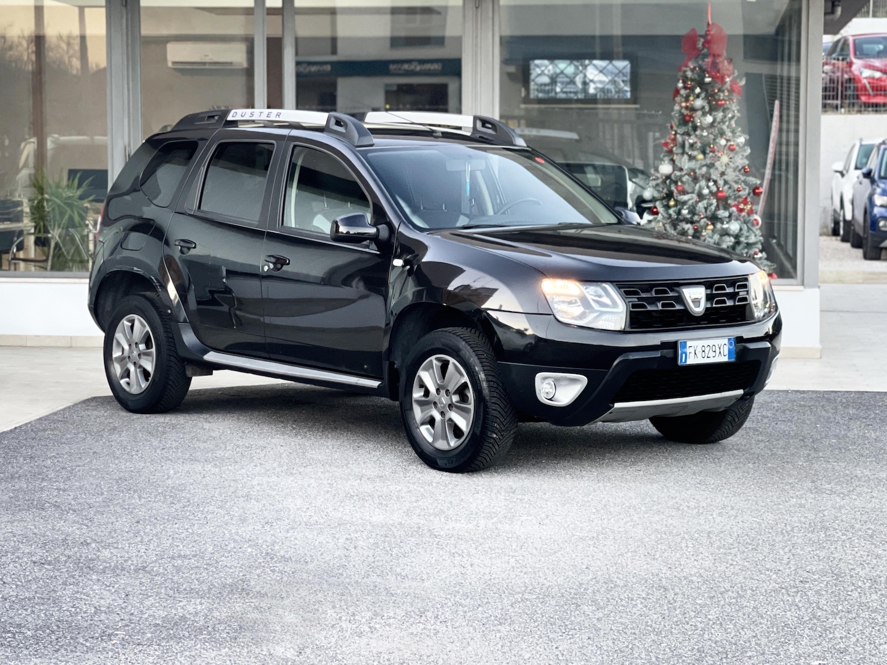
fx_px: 1640
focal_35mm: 64
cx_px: 444
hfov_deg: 30.3
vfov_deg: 22.9
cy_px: 332
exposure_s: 1/116
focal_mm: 7.5
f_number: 2.2
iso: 250
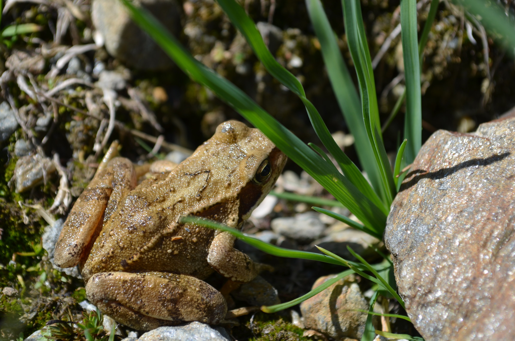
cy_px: 170
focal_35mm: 82
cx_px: 258
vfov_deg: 16.5
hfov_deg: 24.7
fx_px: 1178
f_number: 8
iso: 100
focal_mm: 55
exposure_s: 1/250
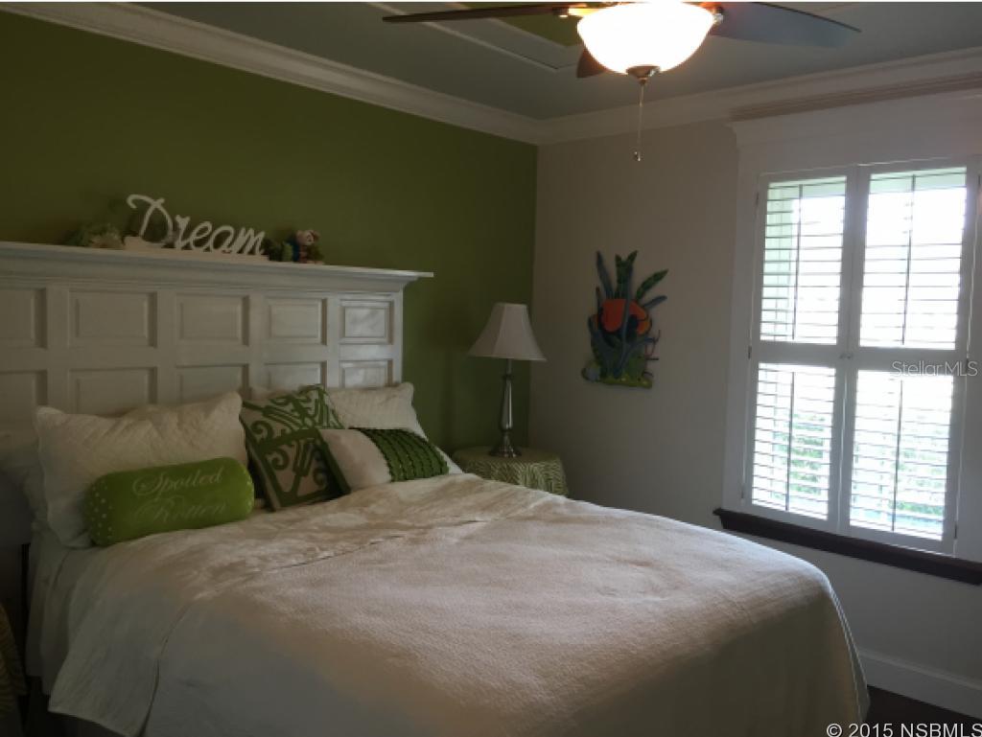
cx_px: 491
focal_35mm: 29
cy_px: 368
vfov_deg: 48.3
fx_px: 823
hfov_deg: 61.6
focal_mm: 4.15
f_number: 2.2
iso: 40
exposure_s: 1/30
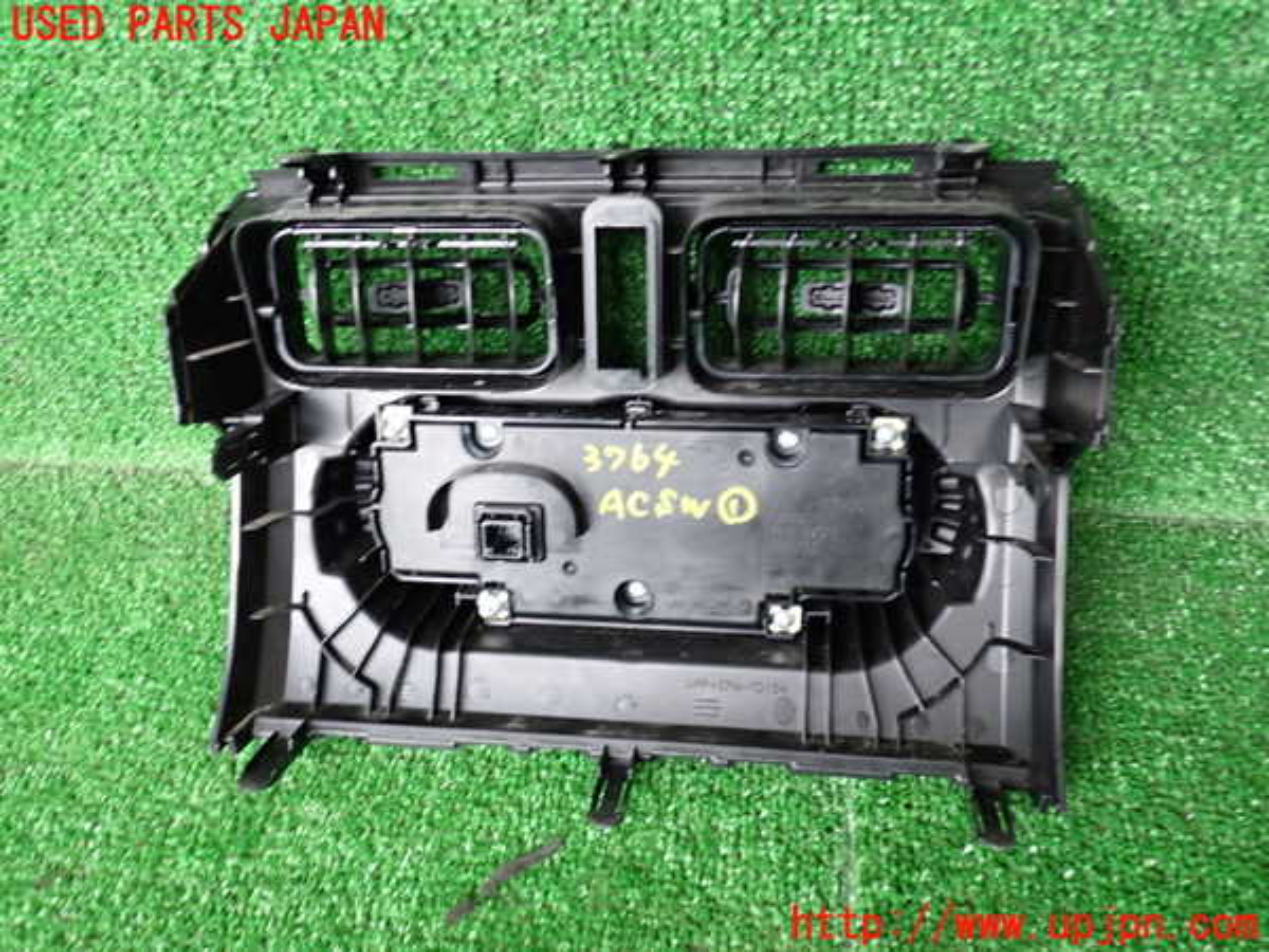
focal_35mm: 30
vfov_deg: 46.8
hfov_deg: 60.0
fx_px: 1100
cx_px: 634
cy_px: 476
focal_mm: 5.4
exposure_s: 1/30
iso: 400
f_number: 2.3
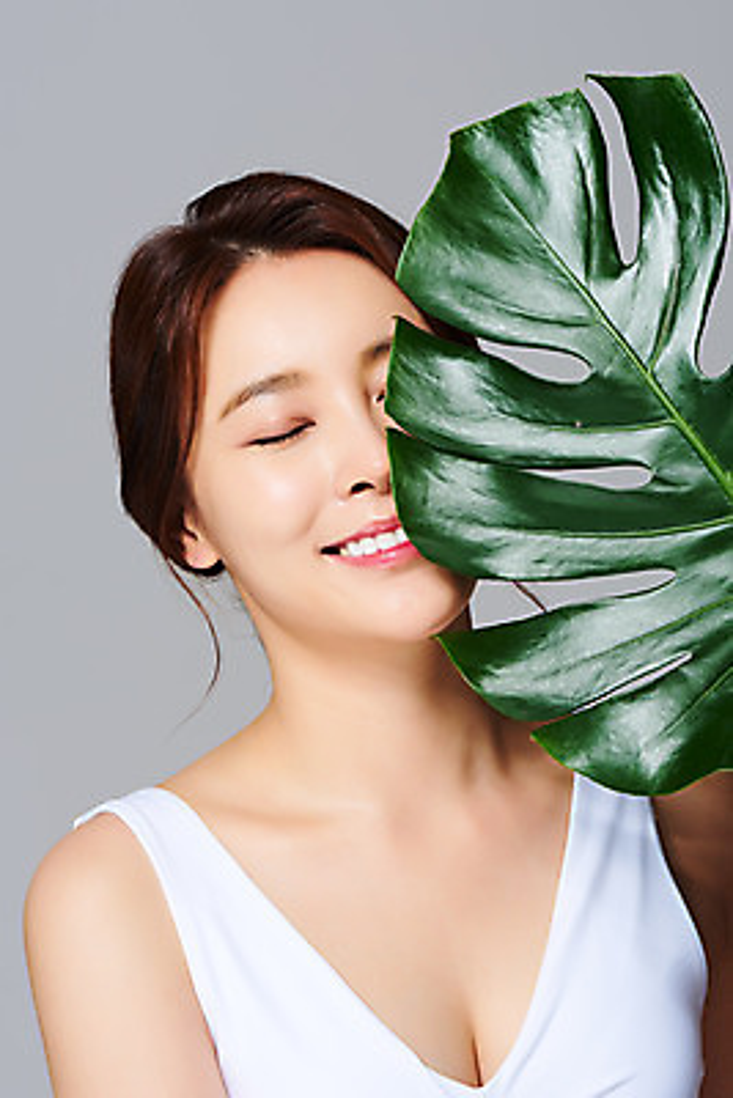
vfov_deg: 19.4
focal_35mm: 105
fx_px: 3204
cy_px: 549
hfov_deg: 13.1
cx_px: 366
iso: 64
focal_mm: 105
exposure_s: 1/125
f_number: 16
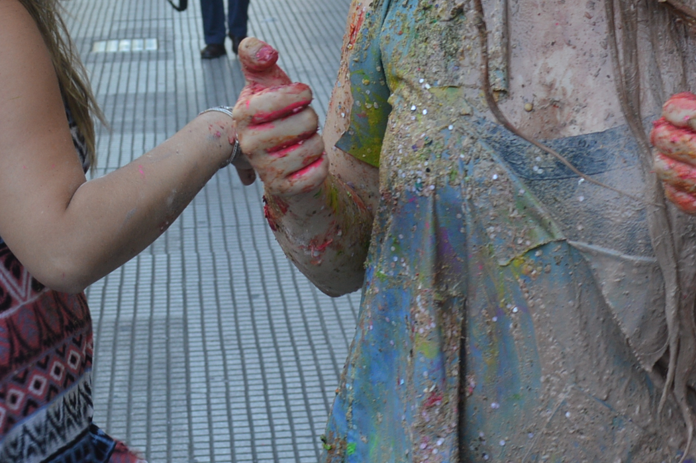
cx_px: 466
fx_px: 1990
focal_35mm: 103
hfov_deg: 19.8
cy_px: -26
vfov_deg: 13.1
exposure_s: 1/125
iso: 180
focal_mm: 24
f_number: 5.6
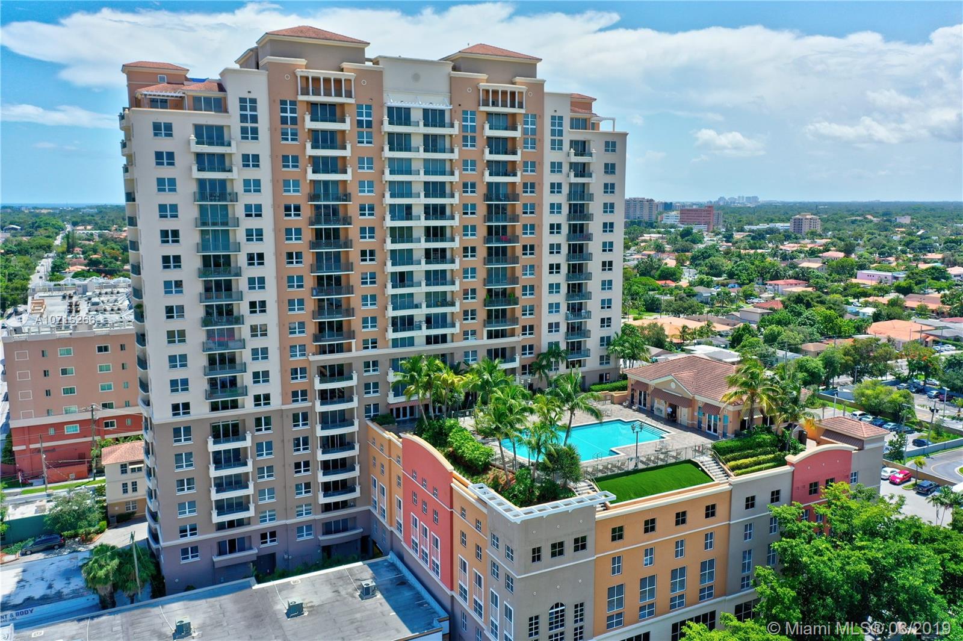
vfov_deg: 46.4
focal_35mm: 28
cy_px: 320
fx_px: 749
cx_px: 482
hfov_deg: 65.5
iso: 100
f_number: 2.8
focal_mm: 10.3
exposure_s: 1/100
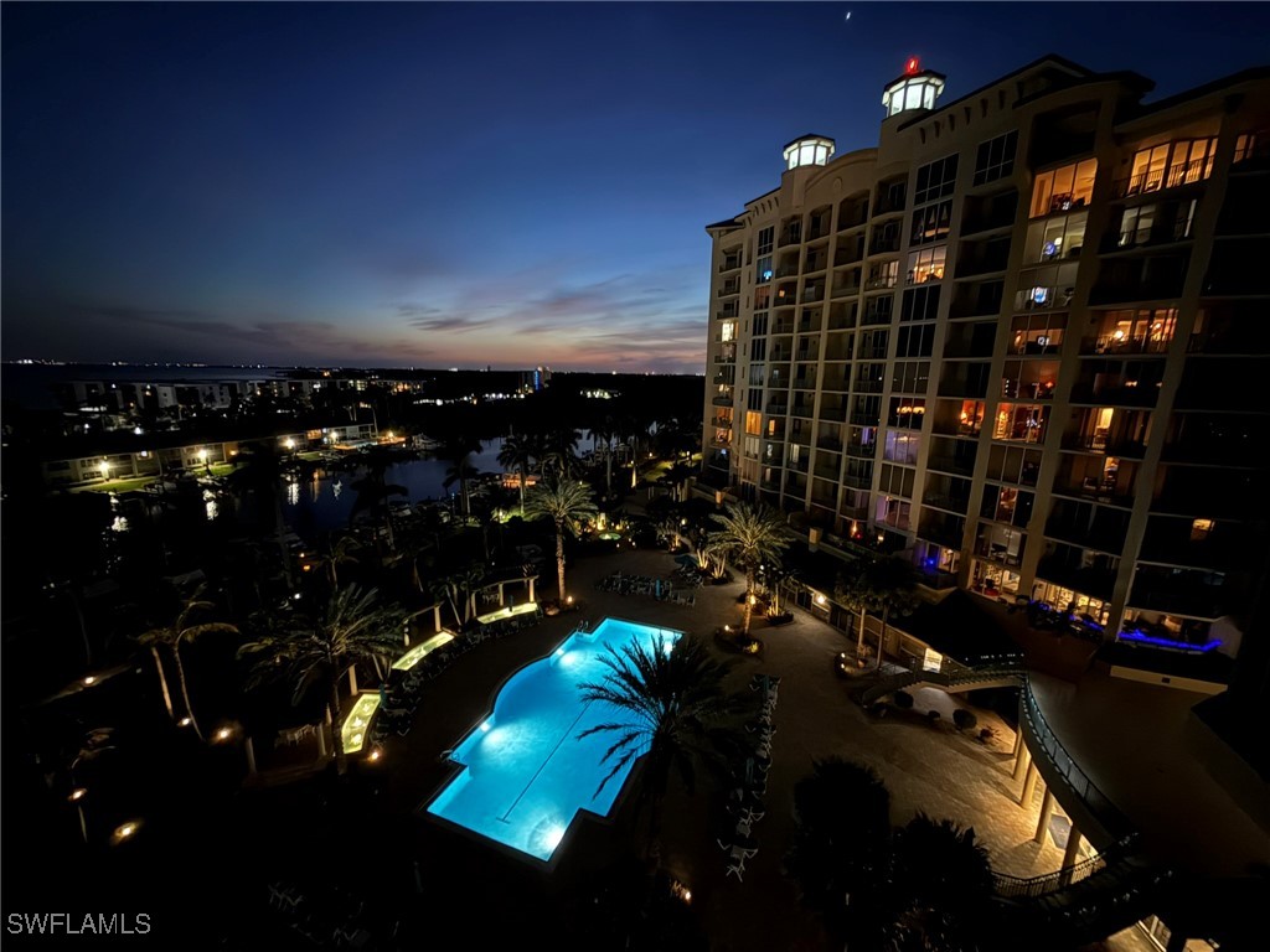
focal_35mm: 14
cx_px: 635
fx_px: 514
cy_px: 476
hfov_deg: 102.1
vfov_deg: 85.7
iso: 1600
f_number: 2.2
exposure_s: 1/7
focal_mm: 2.22
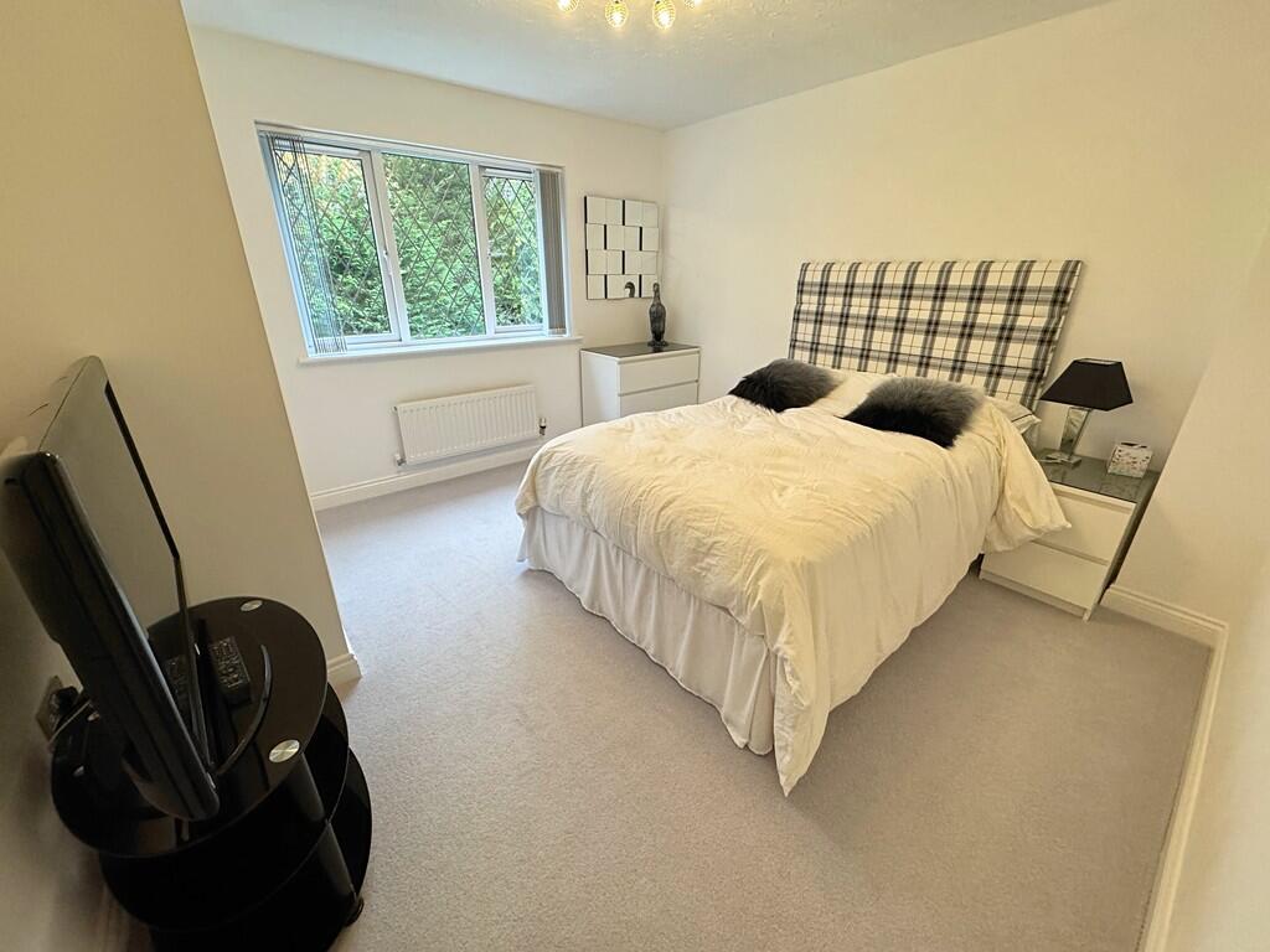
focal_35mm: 14
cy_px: 476
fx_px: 514
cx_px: 635
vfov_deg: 85.7
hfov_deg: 102.1
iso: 250
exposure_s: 1/100
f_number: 2.2
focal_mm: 2.22
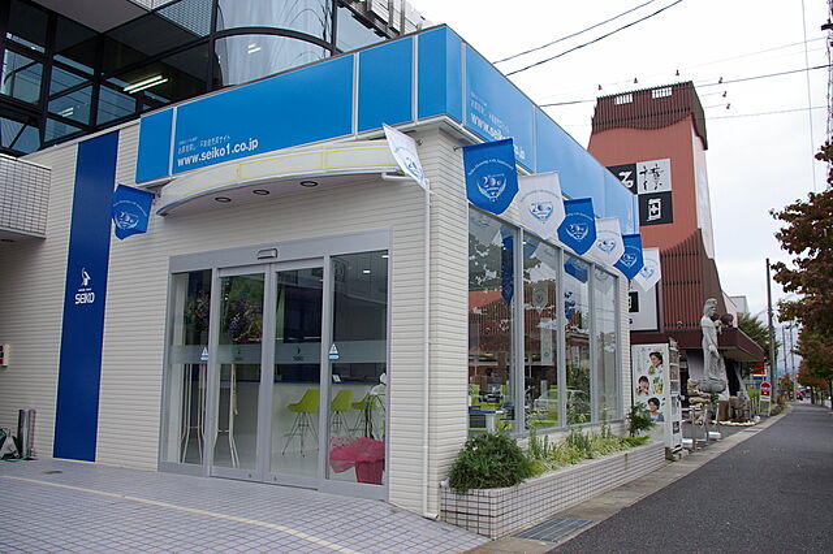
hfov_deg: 62.0
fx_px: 694
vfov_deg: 43.6
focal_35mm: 30
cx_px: 416
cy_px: 277
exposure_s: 1/180
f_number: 8
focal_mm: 20
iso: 400
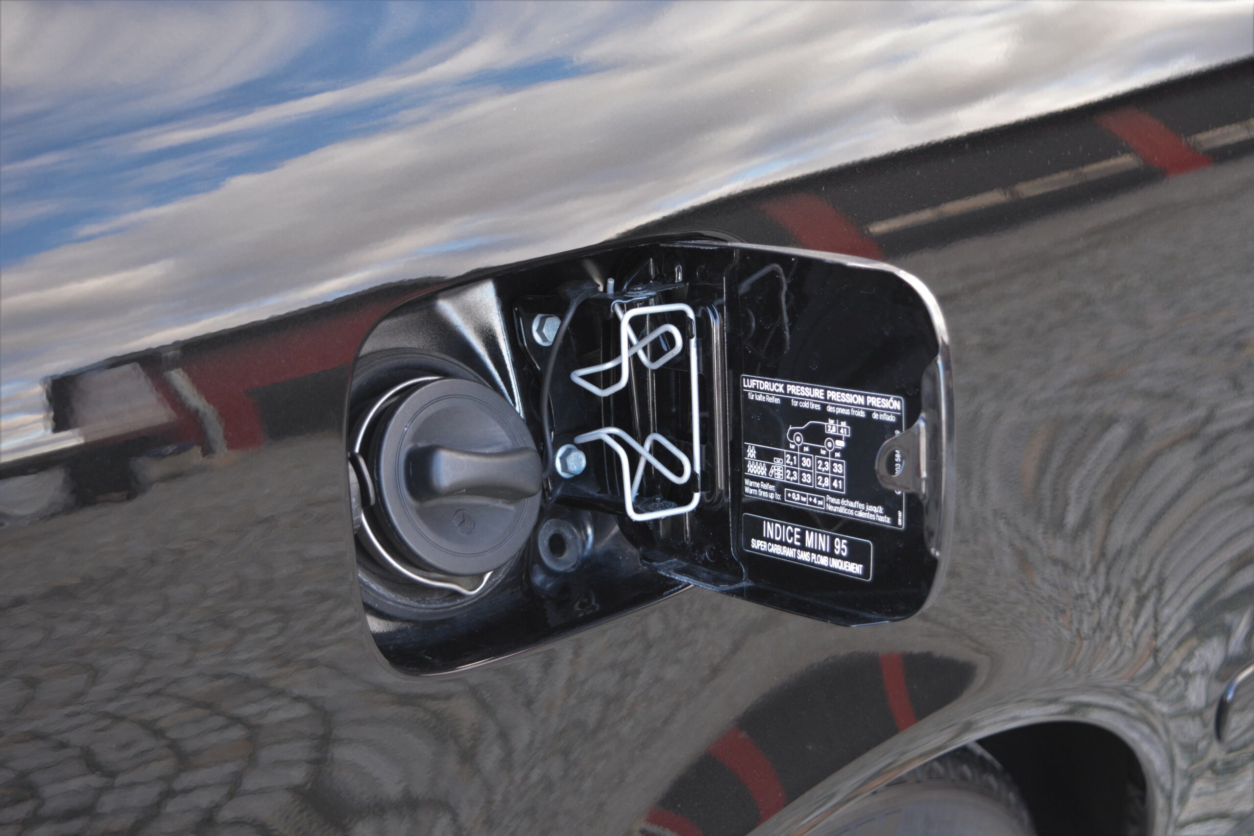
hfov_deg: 35.1
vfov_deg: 23.8
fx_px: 1985
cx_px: 627
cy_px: 418
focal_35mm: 57
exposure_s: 1/60
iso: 640
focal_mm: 38
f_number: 4.8
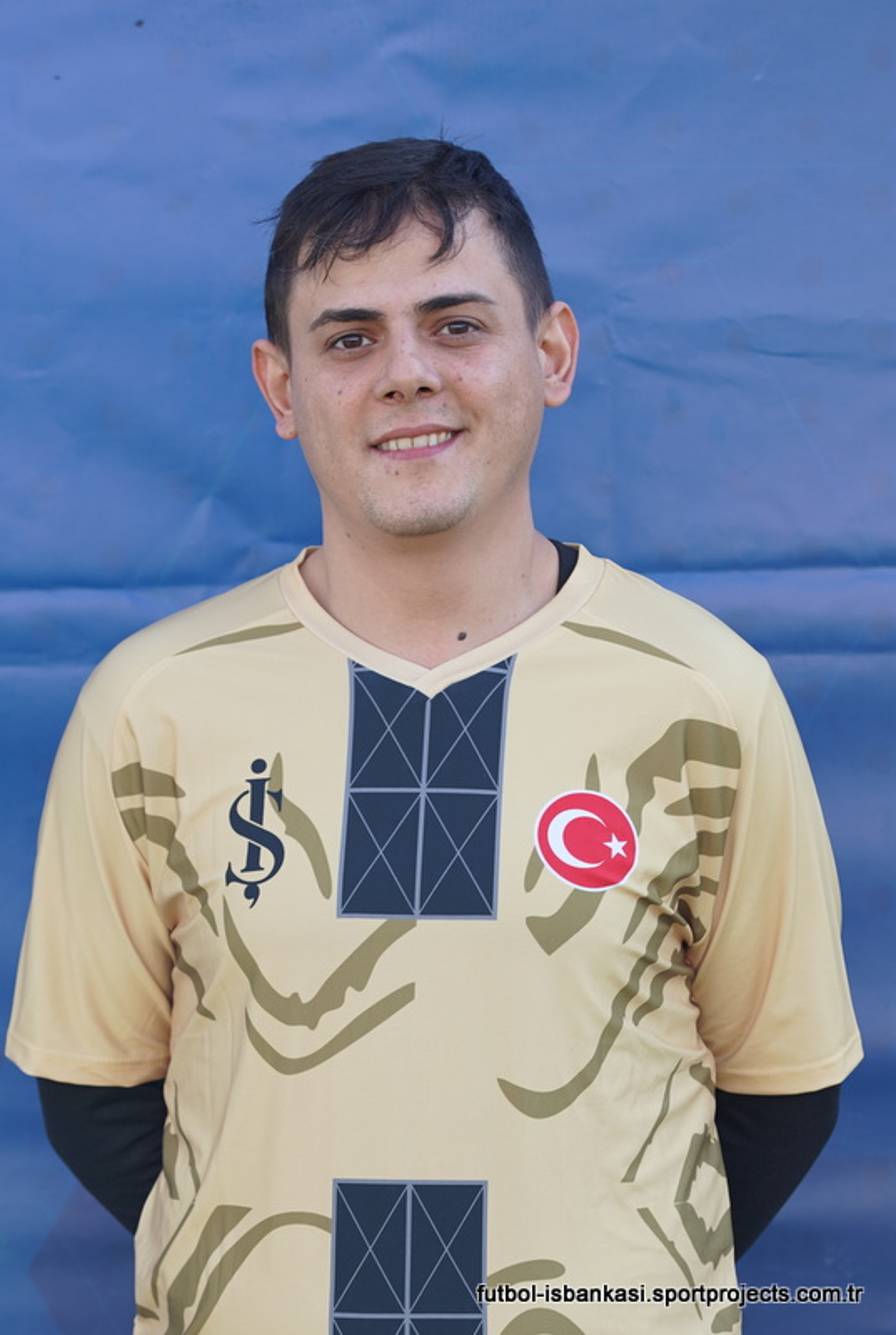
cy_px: 668
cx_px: 448
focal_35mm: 110
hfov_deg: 12.5
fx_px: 4087
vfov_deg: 18.5
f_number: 4
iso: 100
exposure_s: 1/160
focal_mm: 110
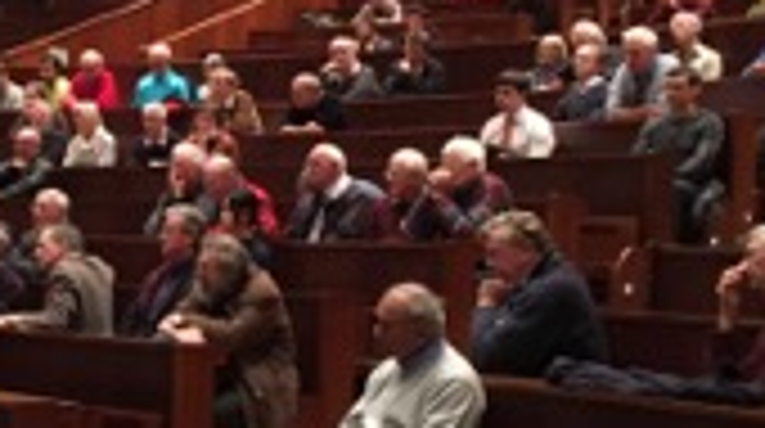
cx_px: 68
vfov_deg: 14.7
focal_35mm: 82
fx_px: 1661
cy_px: 185
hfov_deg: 25.1
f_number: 2.2
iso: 250
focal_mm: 4.15
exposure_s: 1/17
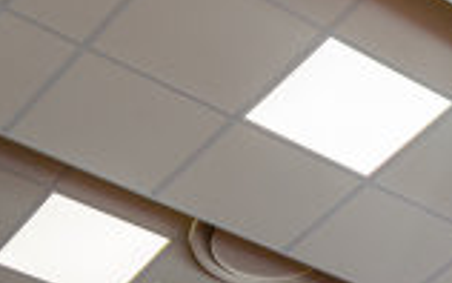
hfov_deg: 13.6
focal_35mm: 138
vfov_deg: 8.9
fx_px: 1701
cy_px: 573
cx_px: 798
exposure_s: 1/320
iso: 250
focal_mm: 35
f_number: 4
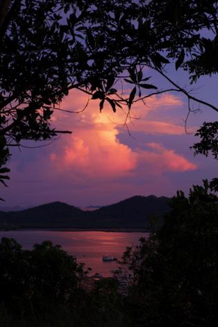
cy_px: 163
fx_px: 490
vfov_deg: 36.9
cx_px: 110
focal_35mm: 54
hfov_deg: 25.1
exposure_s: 1/125
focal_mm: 35
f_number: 8
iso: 1600
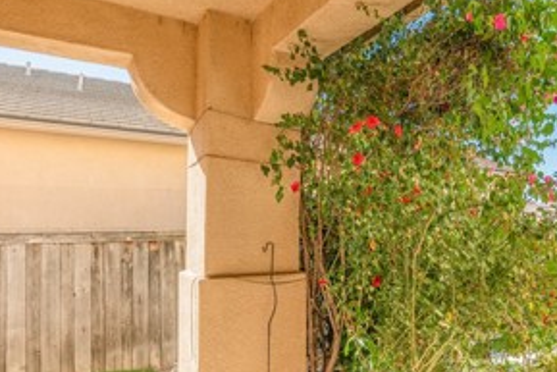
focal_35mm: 31
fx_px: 480
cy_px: 232
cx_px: 441
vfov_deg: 42.1
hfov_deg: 56.2
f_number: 8
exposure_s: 1/400
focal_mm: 14
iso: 160
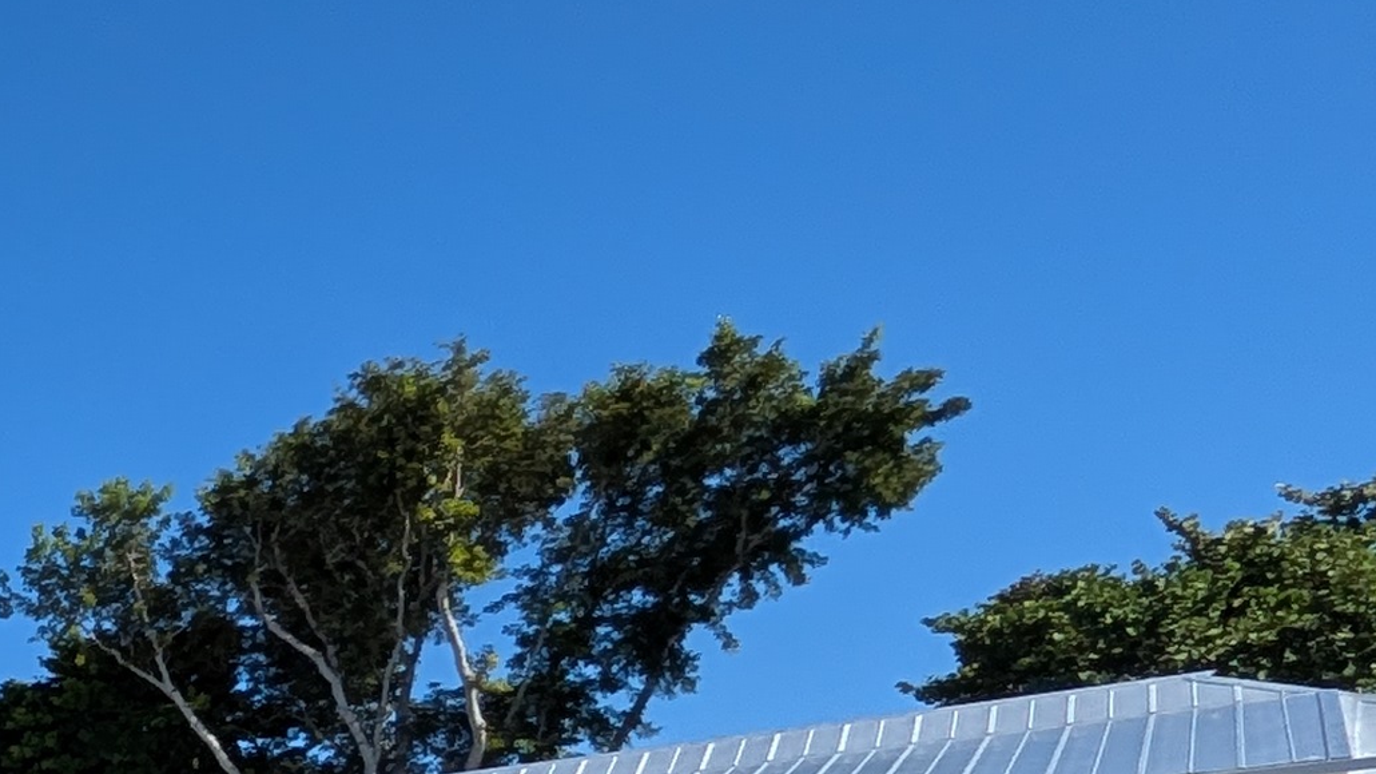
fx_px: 2006
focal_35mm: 55
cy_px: 1068
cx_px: -974
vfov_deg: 19.7
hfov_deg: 23.6
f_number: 2.2
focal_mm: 1.54
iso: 29
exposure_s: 1/1000
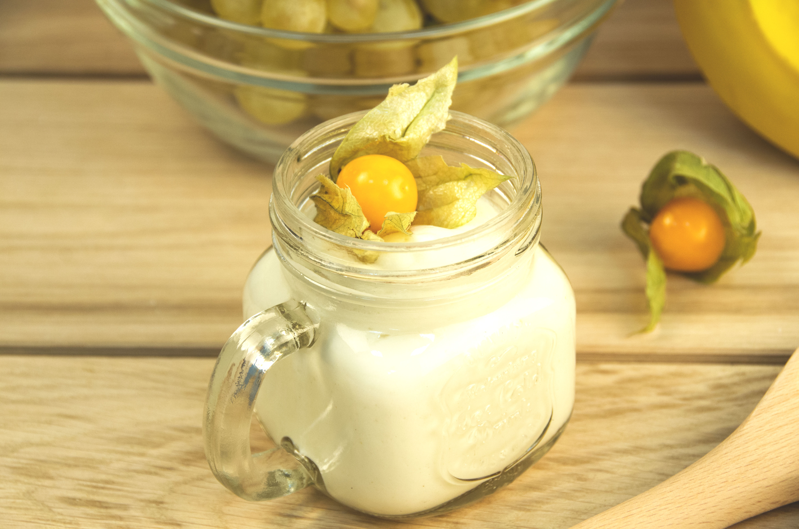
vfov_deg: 10.1
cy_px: 264
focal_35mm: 135
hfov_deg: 15.2
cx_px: 400
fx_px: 2990
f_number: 7.1
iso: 800
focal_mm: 90
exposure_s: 1/100
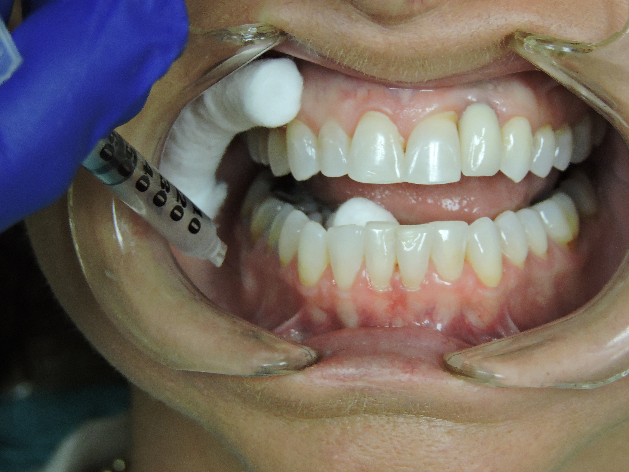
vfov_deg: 5.9
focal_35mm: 250
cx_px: 314
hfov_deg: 7.9
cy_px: 236
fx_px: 4543
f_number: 4.7
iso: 560
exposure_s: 1/50
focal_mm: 44.6
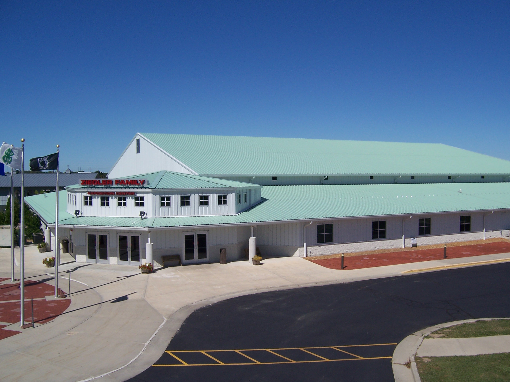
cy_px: 191
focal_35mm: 33
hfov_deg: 55.4
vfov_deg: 42.9
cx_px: 255
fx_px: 486
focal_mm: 5.5
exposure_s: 1/1000
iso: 80
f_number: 5.6
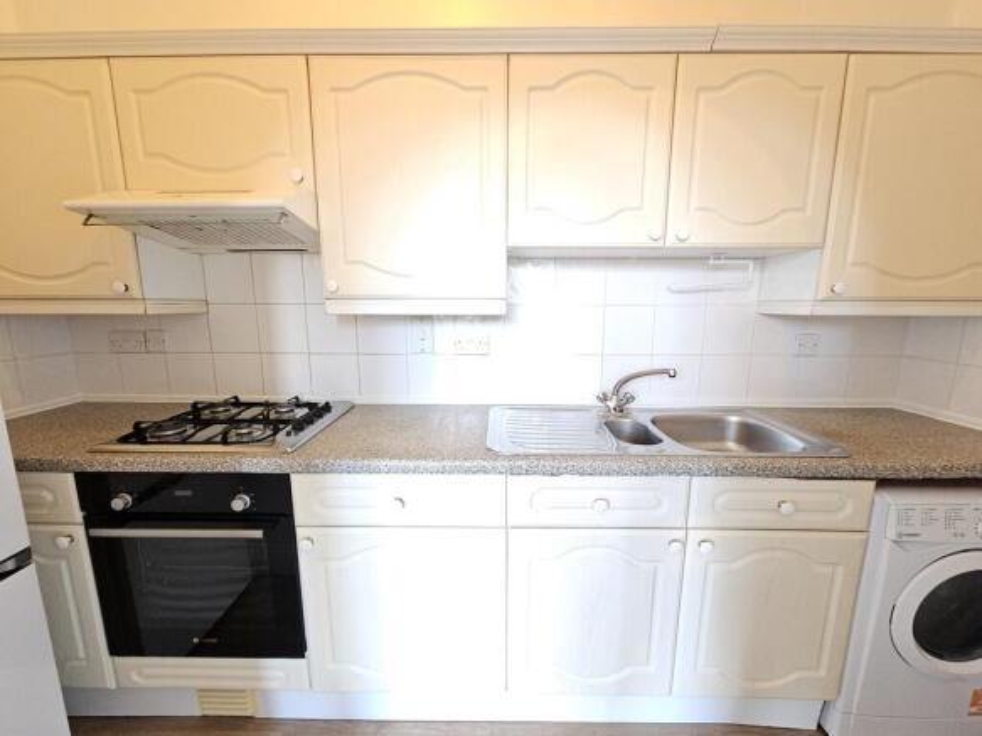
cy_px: 368
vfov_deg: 89.9
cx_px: 491
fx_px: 369
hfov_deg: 106.2
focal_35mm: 13
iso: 500
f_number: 2.2
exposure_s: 1/33
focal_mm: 2.2
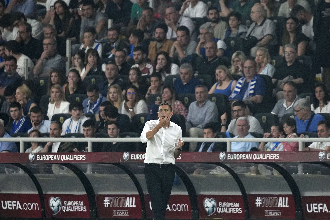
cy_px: 110
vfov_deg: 2.3
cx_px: 165
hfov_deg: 3.4
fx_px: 5500
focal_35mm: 600
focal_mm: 400
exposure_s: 1/1000
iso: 1600
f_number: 3.2
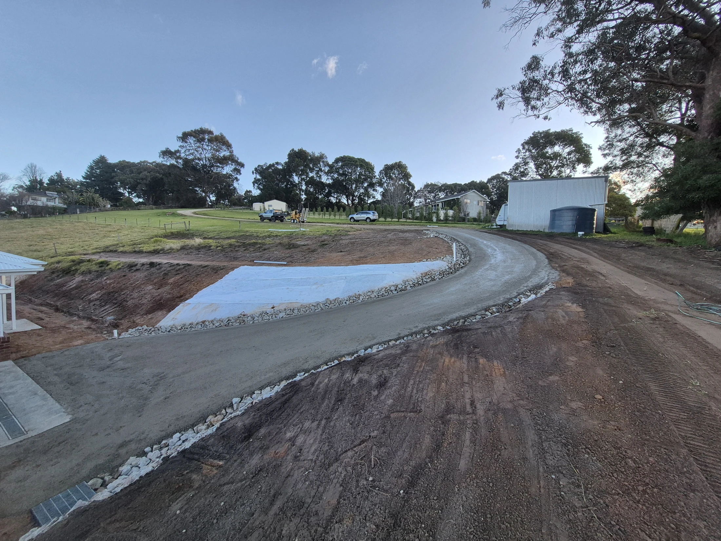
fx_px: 271
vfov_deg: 89.9
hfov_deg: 106.2
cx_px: 360
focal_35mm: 13
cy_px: 270
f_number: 2.2
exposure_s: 1/401
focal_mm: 1.74
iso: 50
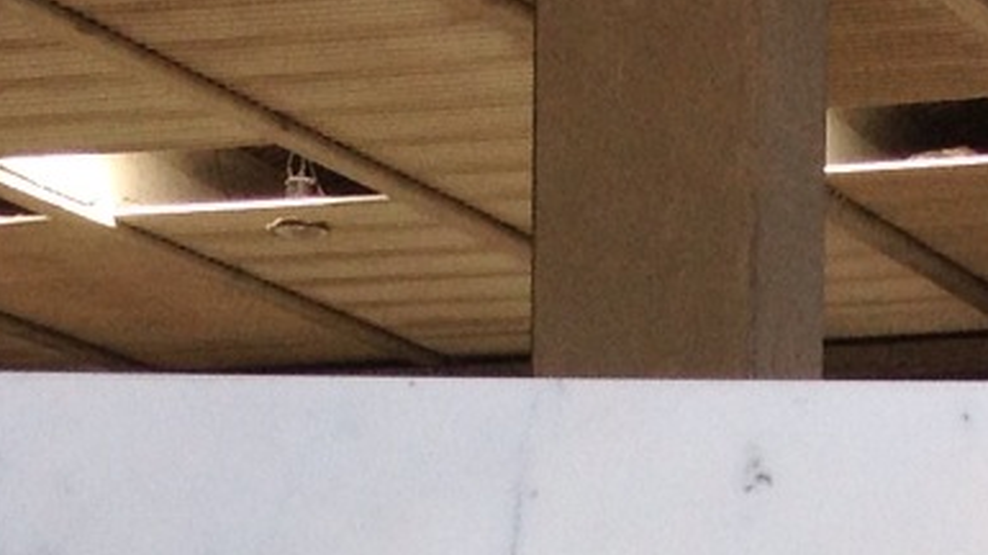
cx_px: 603
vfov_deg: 5.5
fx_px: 5315
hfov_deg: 10.6
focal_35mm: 203
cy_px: 1876
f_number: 2.4
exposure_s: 1/202
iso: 50
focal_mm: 4.28
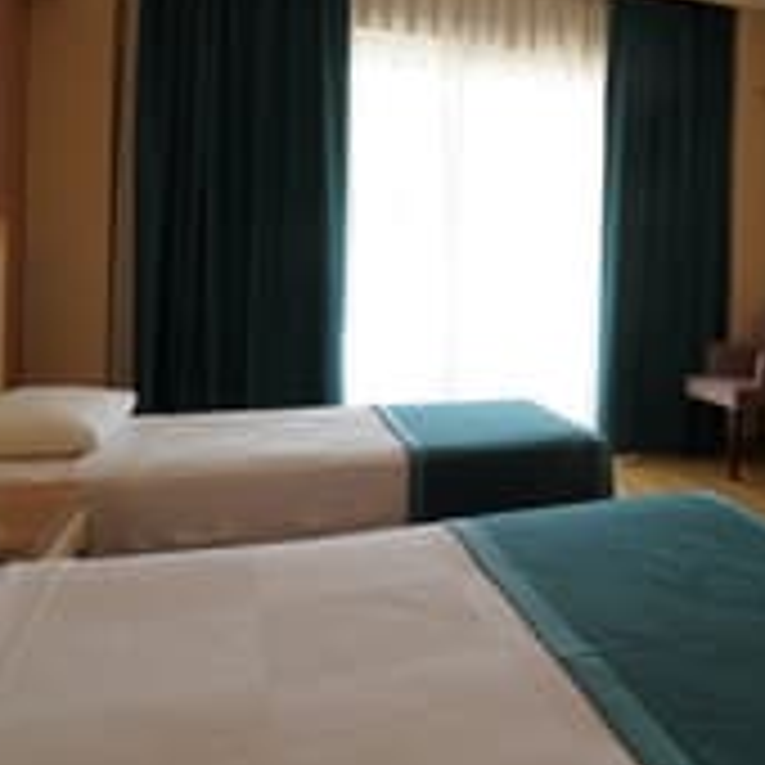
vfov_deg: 53.5
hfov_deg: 50.6
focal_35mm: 30
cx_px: 616
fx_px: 750
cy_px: 290
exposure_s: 1/25
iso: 400
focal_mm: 12
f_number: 8
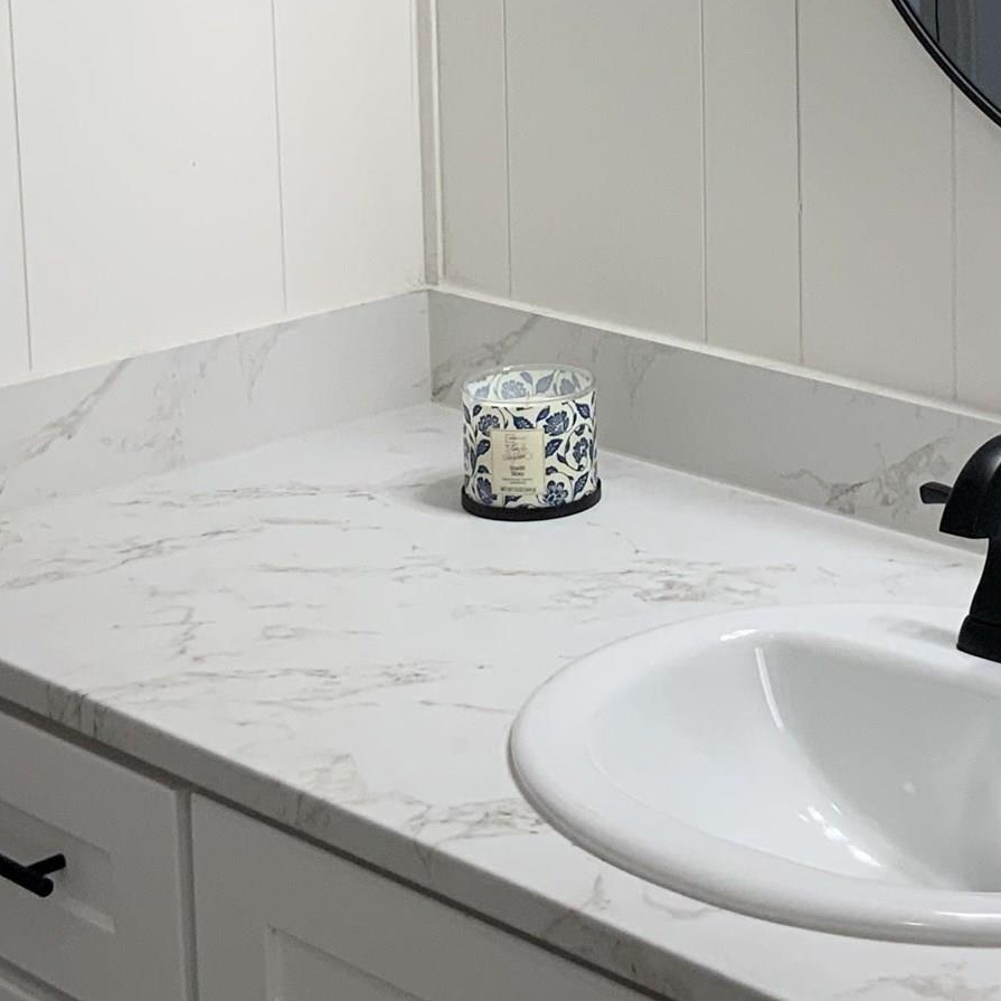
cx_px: 887
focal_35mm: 88
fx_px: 2879
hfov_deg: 19.4
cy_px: 13
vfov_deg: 19.2
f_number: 1.8
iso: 40
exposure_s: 1/120
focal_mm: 3
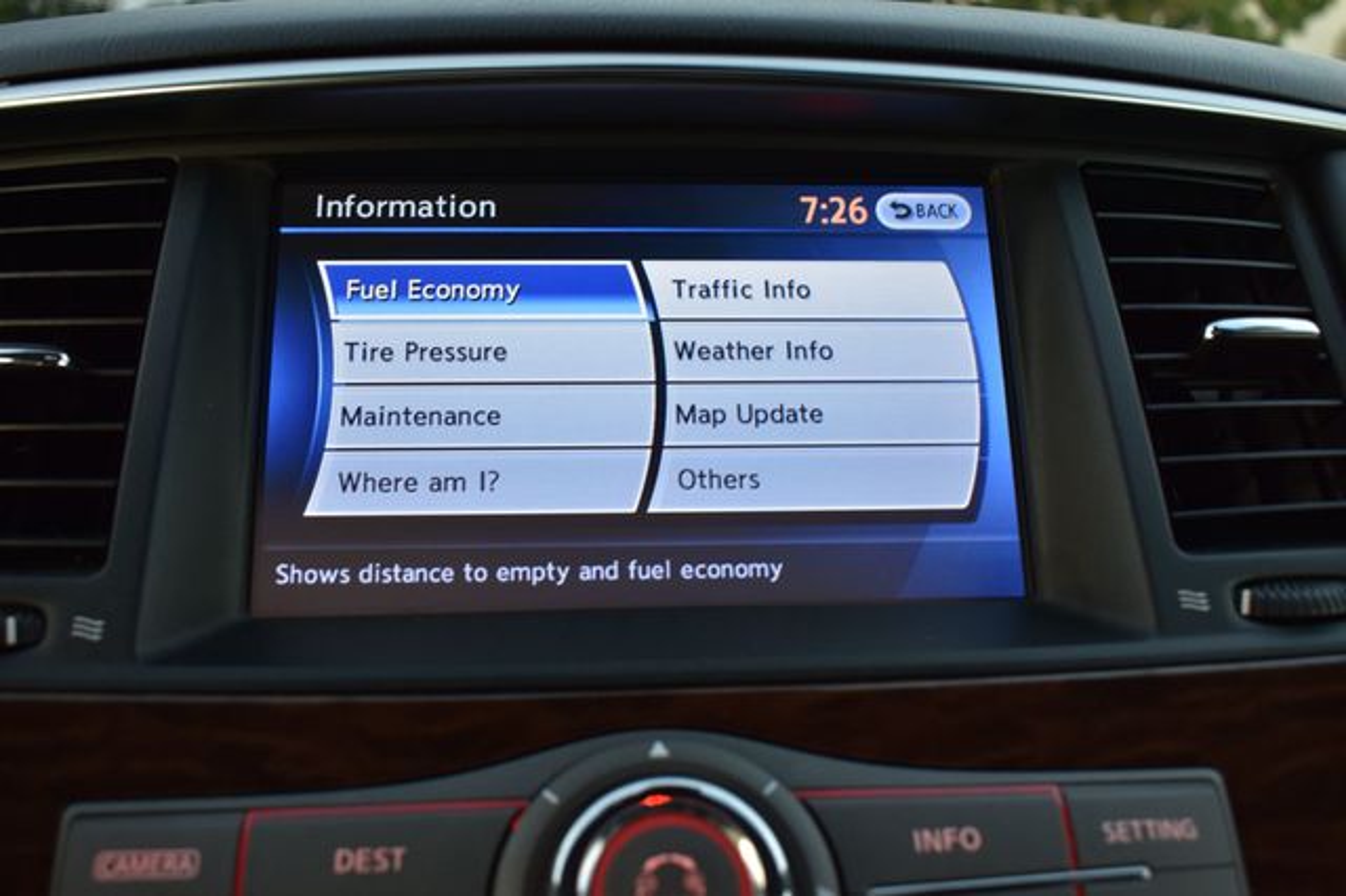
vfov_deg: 36.8
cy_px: 448
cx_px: 673
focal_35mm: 36
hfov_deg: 53.2
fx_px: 1345
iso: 450
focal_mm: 24
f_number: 6.3
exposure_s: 1/15
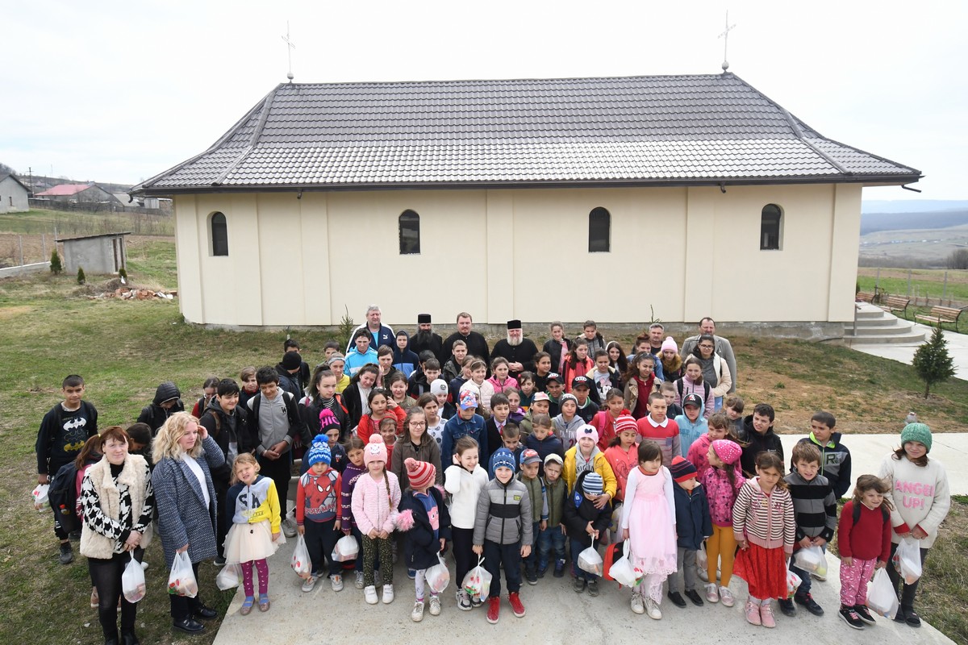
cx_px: 484
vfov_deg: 67.4
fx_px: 484
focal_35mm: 18
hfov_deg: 90.0
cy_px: 322
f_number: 4.8
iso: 640
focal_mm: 12
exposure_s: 1/1600
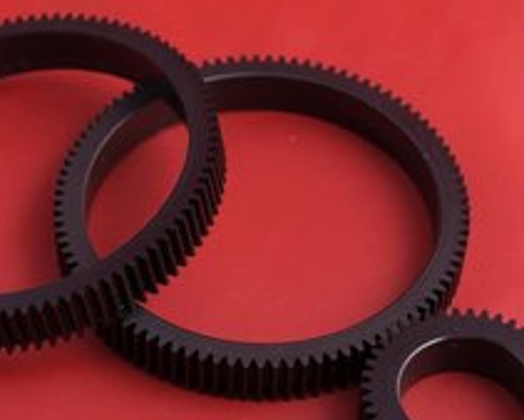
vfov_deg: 12.9
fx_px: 1860
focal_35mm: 120
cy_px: 282
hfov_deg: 16.0
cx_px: 204
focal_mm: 45
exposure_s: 1/100
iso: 125
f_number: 8
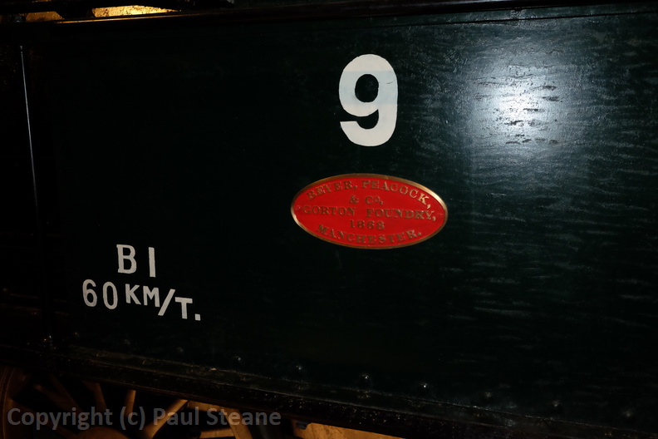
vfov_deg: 42.3
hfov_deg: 60.3
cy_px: 220
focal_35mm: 31
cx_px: 329
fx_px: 567
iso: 3200
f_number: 3.2
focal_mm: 20.5
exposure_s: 1/250
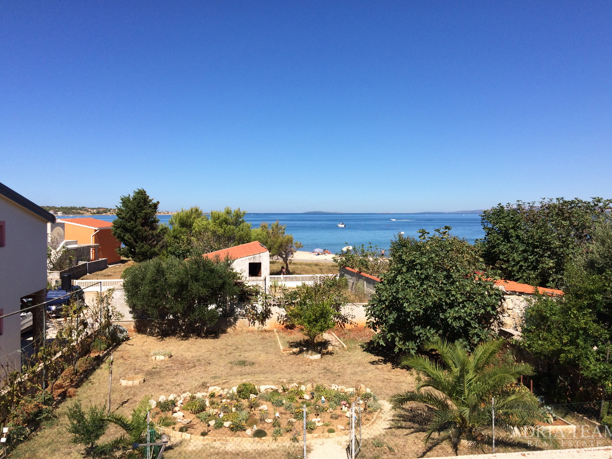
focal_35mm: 30
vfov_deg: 46.8
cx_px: 314
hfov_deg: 60.0
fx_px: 530
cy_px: 223
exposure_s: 1/2933
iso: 32
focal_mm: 4.15
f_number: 2.2
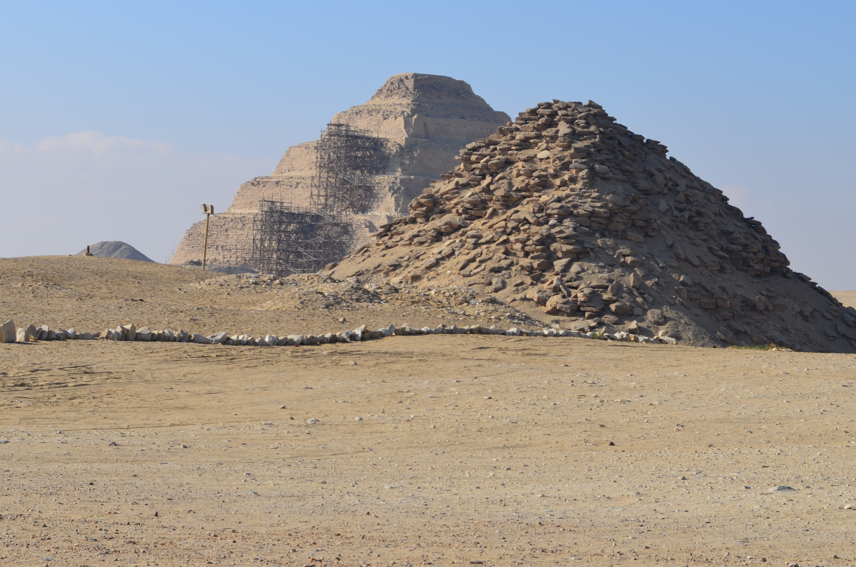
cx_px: 414
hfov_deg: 20.7
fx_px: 2340
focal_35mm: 99
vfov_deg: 13.8
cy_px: 242
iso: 100
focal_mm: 55
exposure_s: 1/160
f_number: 11
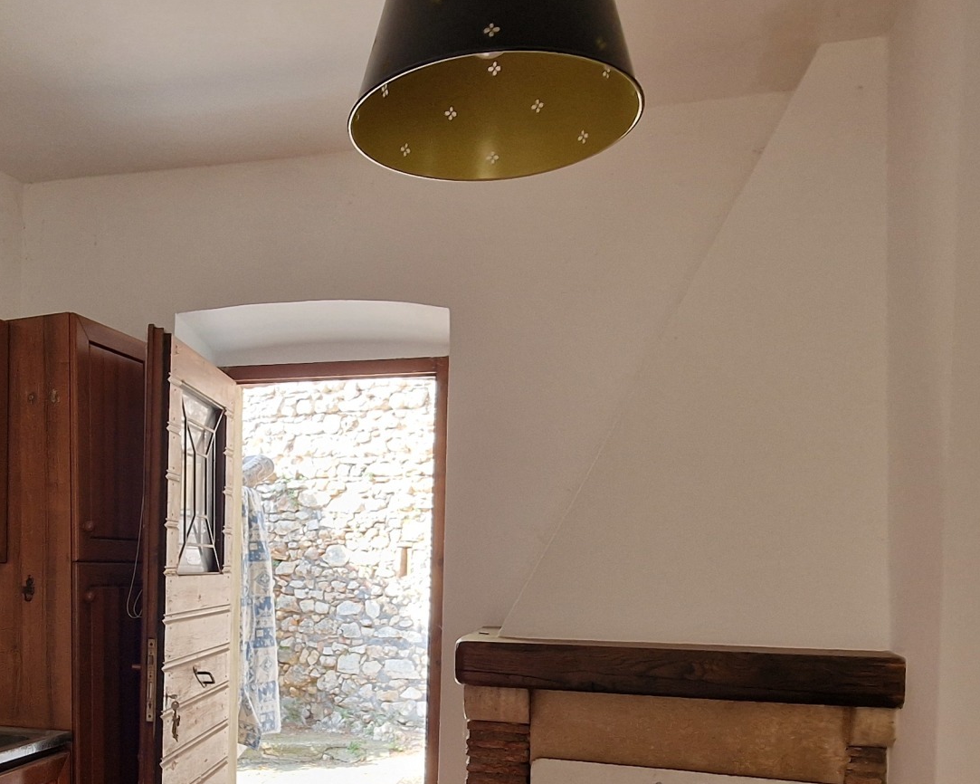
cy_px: 603
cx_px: 273
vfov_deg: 46.5
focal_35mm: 30
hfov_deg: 56.5
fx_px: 870
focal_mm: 2.2
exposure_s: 1/50
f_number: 2.2
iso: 100
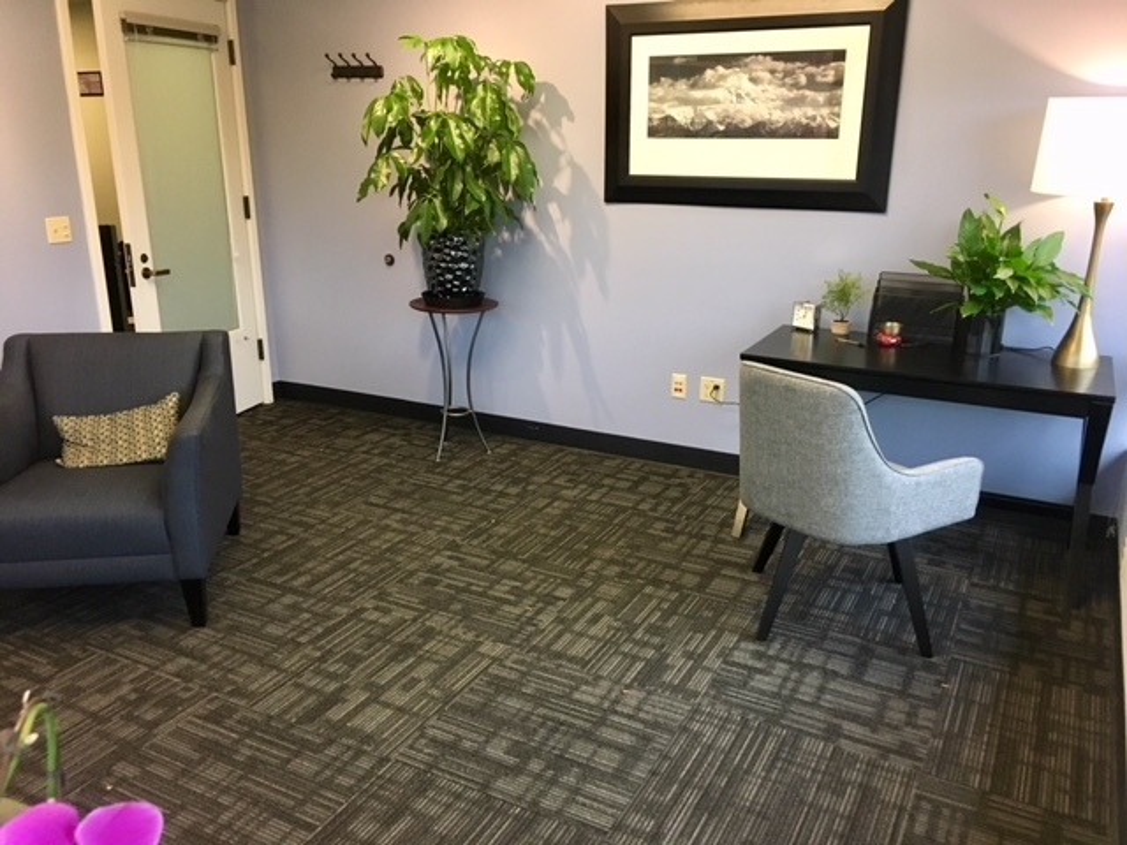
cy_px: 422
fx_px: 944
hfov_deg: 61.7
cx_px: 564
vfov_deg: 48.2
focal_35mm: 29
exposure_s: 1/30
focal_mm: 4.15
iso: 200
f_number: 2.2
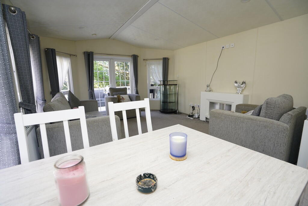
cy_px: 103
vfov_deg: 73.8
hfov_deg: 96.7
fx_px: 137
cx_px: 154
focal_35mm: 16
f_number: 5.6
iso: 400
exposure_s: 1/60
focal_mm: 16
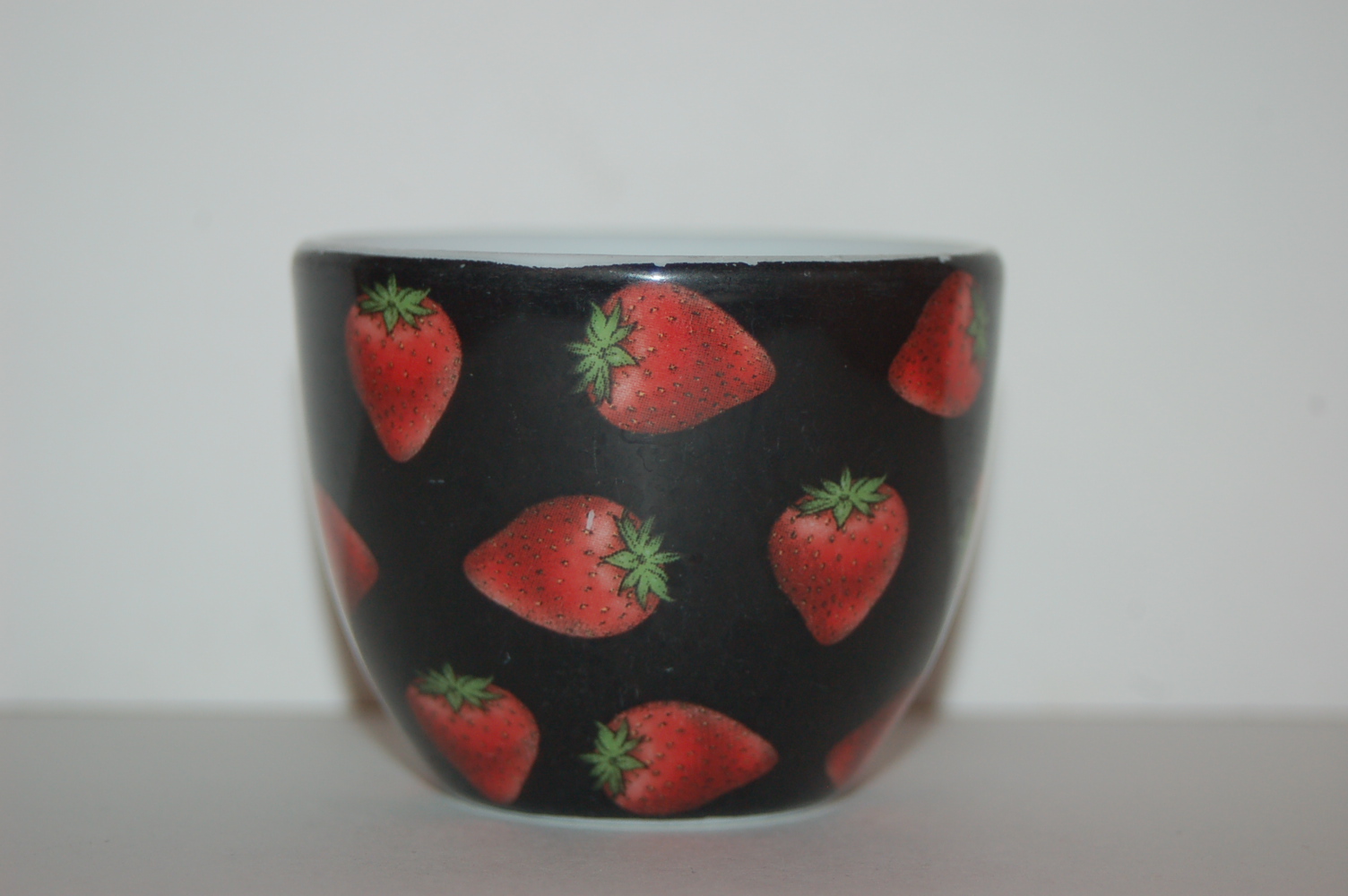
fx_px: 4489
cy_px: 448
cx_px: 674
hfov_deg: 17.1
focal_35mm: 120
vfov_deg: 11.4
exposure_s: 1/60
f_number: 5.6
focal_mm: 80
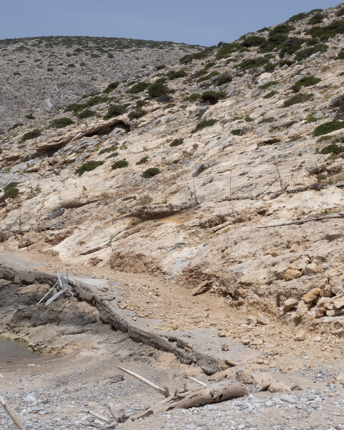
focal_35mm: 54
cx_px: 273
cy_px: 219
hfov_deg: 27.6
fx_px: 687
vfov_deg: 34.7
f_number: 20
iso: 200
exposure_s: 1/125
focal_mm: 20
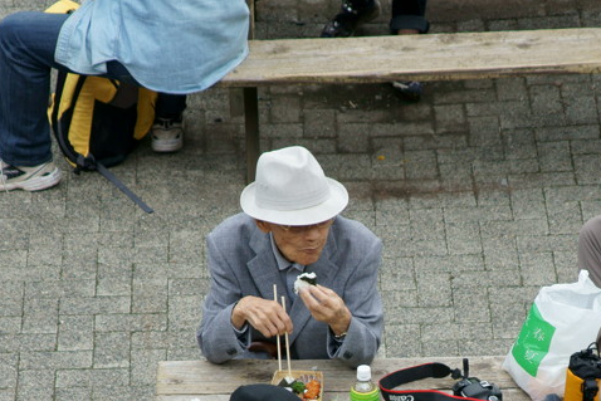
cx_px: 438
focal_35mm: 257
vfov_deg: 5.3
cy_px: 366
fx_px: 4292
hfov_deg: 8.0
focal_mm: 80
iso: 200
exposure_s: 1/160
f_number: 4.5
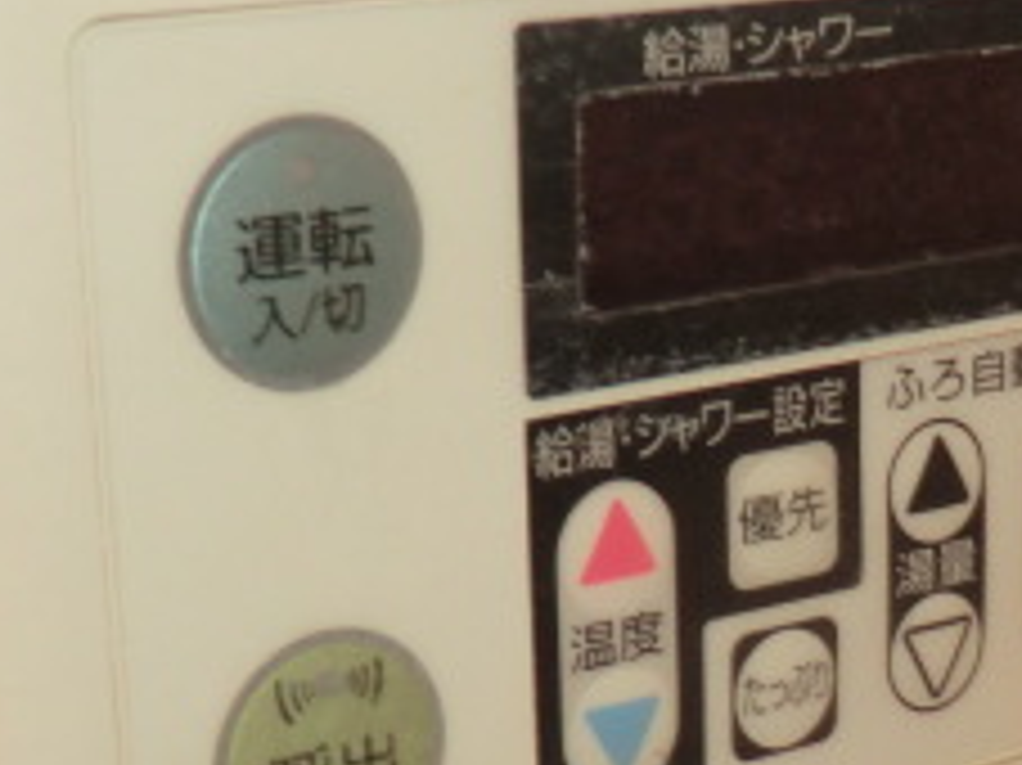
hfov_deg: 20.2
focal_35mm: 96
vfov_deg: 15.3
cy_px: 590
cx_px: 819
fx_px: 2833
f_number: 3.6
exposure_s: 1/30
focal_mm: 6.1
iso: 250
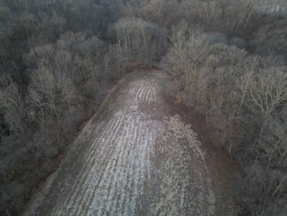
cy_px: 108
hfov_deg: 71.6
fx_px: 199
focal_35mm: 24
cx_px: 144
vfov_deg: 56.8
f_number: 1.7
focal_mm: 6.72
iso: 390
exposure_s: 1/15
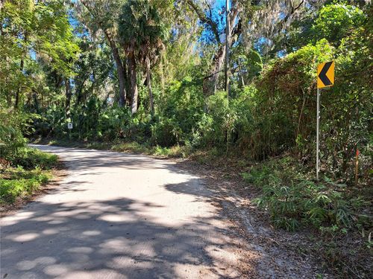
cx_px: 186
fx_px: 259
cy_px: 140
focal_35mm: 24
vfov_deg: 56.8
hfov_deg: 71.6
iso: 50
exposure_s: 1/226
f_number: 1.8
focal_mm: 5.23
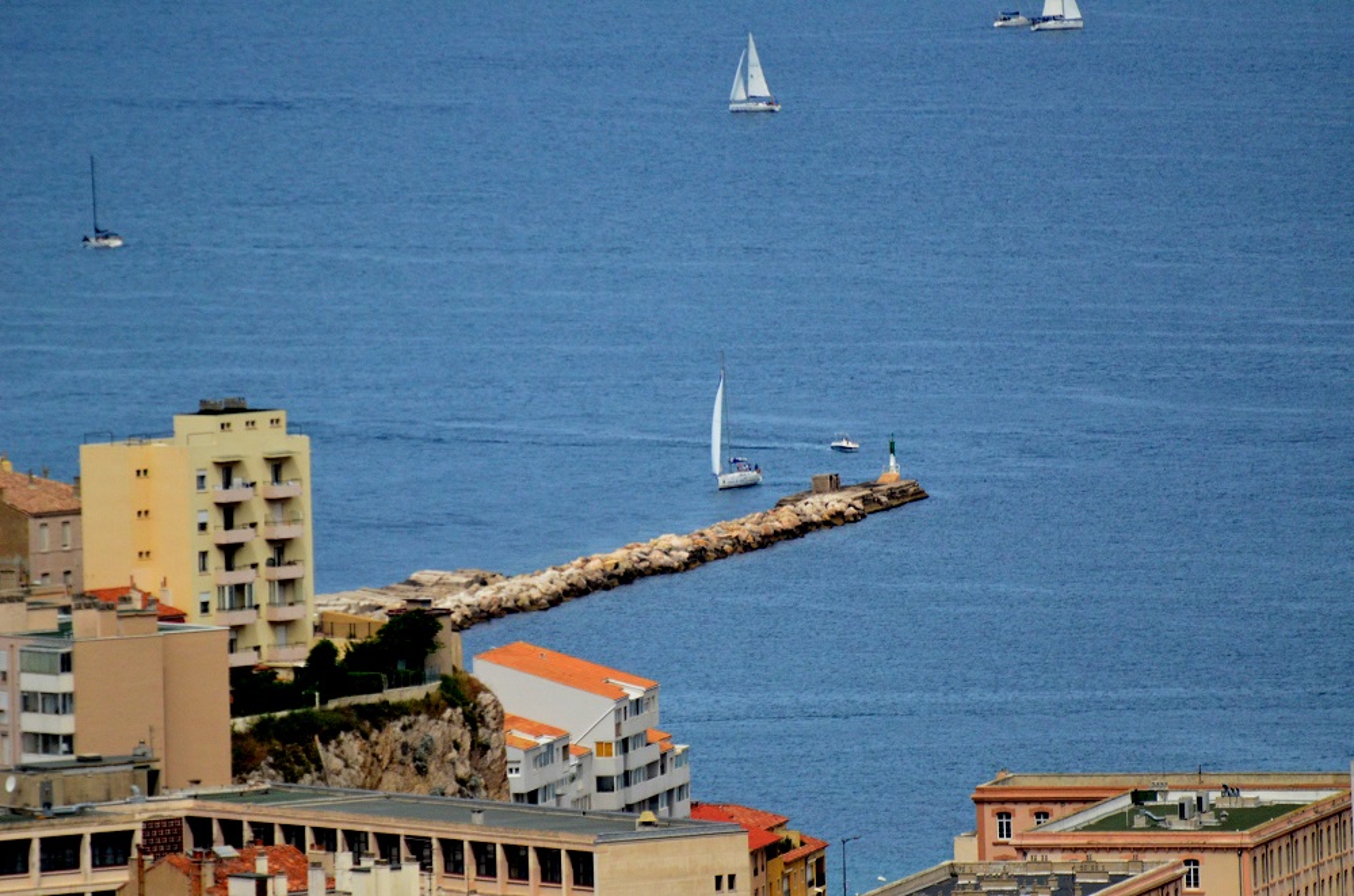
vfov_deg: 3.0
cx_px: 677
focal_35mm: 450
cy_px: 448
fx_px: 16885
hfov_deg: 4.6
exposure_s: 1/8000
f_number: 5.6
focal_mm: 300
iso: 1800
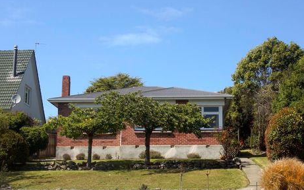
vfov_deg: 23.7
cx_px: 153
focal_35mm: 55
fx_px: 452
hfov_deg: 37.2
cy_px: 89
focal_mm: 35
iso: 100
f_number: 5.6
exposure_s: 1/1250
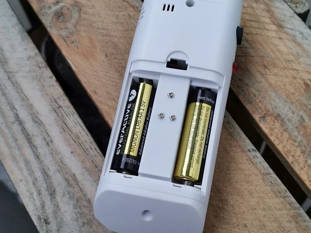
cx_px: 156
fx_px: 485
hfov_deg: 35.5
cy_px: 116
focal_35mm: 54
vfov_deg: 27.0
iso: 50
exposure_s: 1/529
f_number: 1.6
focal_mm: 5.56
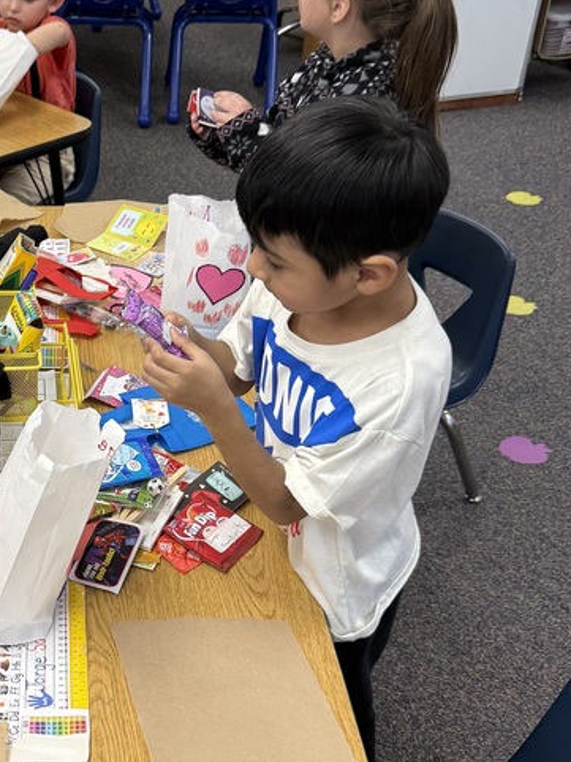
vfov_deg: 37.5
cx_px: 6
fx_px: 1123
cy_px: 381
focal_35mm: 51
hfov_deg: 27.0
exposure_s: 1/120
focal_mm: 6.76
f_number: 1.78
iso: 160
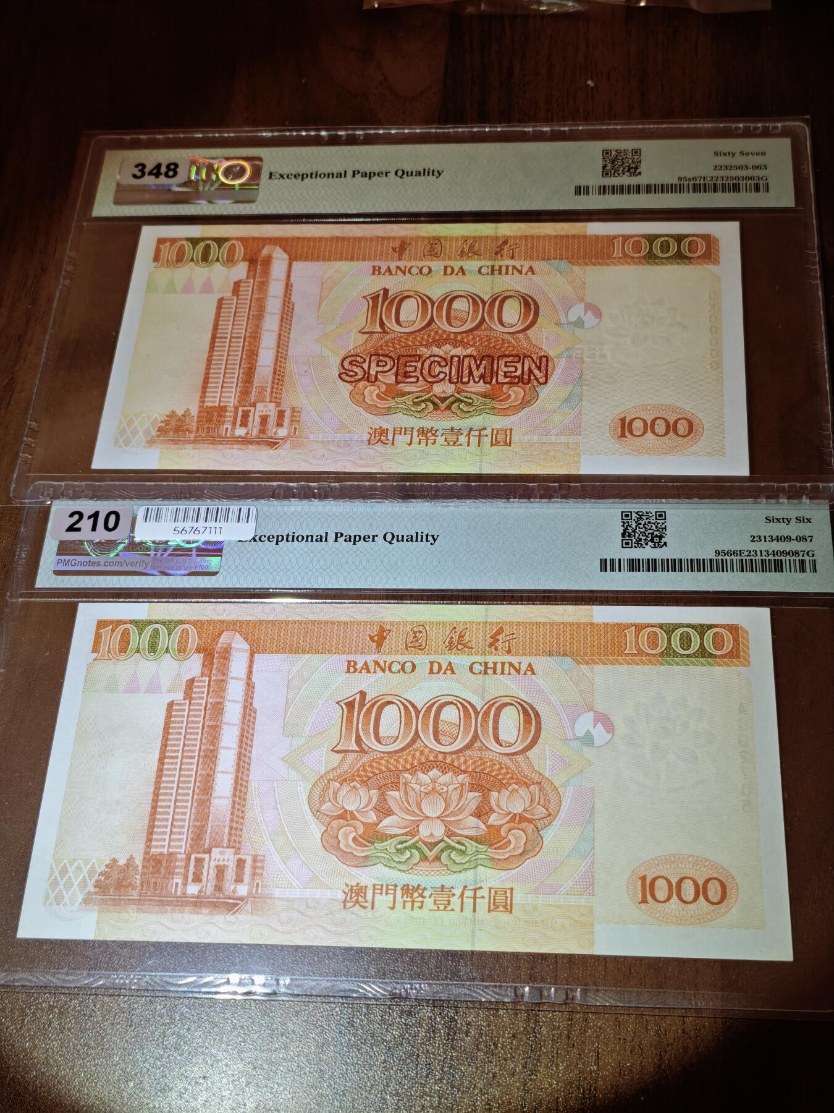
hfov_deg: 29.1
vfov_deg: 38.2
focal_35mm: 50
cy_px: 556
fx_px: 1606
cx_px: 417
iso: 250
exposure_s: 1/100
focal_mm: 5.85
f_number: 1.63
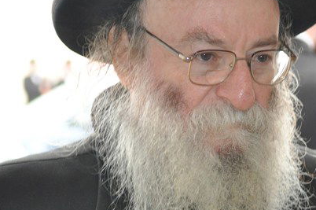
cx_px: 193
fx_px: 1438
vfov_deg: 8.3
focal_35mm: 164
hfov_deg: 12.5
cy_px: 178
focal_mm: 55
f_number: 4.5
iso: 1000
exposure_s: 1/160
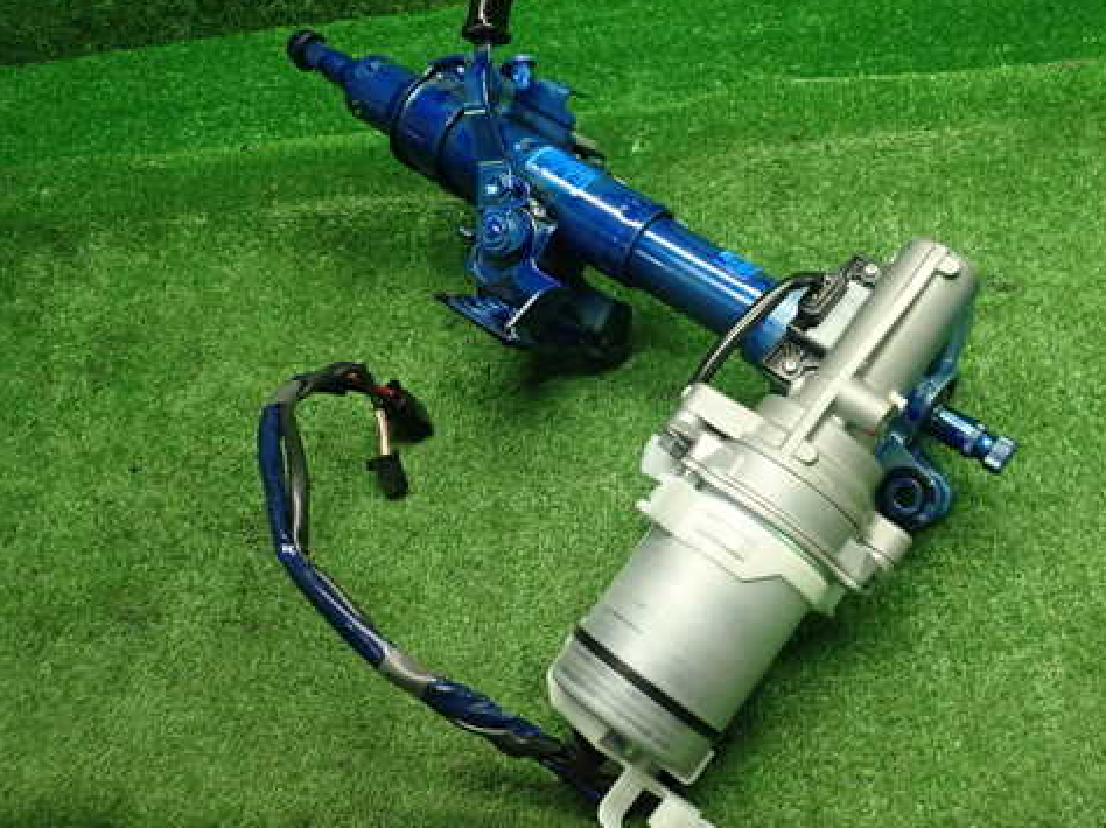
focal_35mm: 38
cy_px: 457
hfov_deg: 48.9
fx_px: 1214
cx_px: 604
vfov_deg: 37.6
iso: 500
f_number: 2.3
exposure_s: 1/125
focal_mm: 5.5
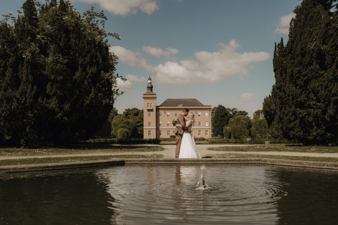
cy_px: 112
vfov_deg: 37.9
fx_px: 329
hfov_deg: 54.4
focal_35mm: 35
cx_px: 169
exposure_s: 1/8000
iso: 100
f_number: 1.6
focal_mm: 35
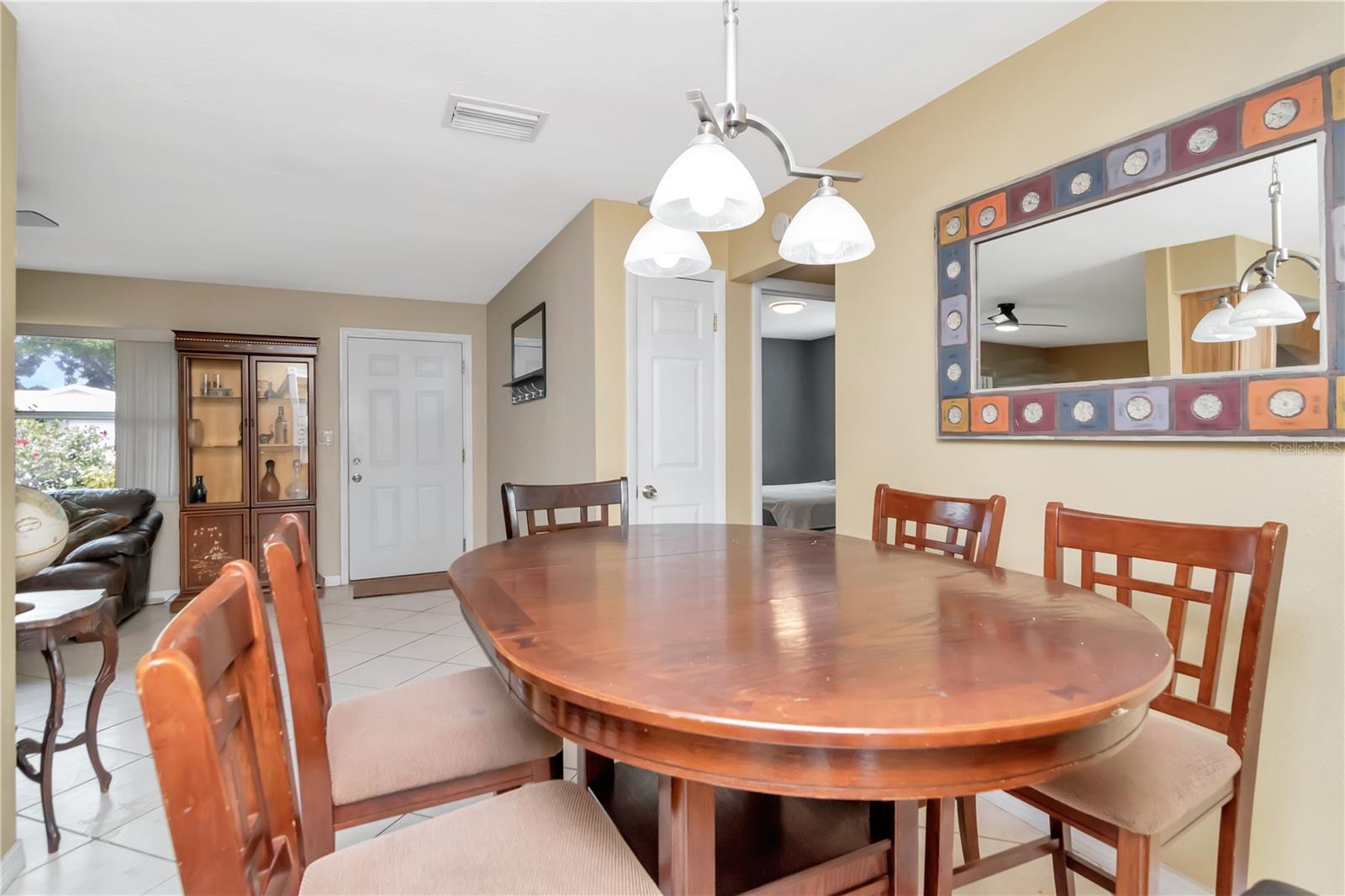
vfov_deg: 72.0
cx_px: 672
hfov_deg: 95.0
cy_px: 448
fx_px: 616
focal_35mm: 16
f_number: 7.1
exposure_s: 1/100
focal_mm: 11
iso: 1000
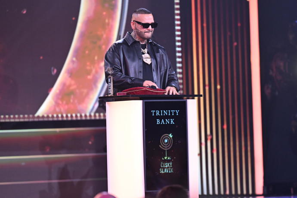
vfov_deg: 4.6
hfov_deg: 6.9
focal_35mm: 300
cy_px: 99
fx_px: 2475
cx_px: 148
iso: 2000
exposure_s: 1/125
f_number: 2.8
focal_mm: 200
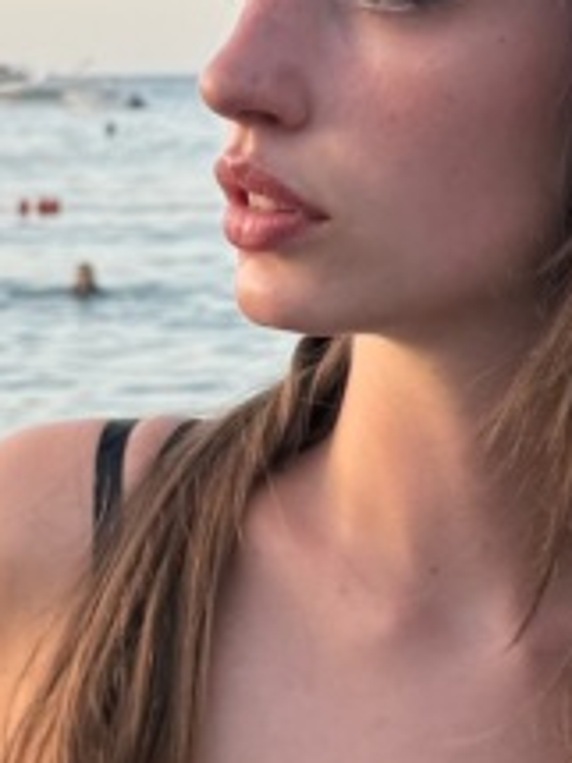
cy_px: 460
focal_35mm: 119
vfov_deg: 16.5
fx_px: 2624
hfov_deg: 12.4
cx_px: 419
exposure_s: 1/858
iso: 80
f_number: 1.78
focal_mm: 6.76
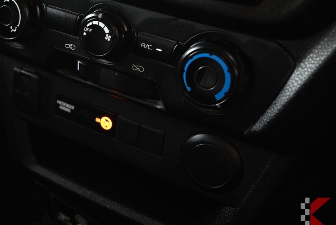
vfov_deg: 22.9
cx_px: 100
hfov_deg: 33.5
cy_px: 80
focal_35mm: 59
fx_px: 551
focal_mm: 40
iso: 800
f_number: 5.6
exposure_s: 1/8
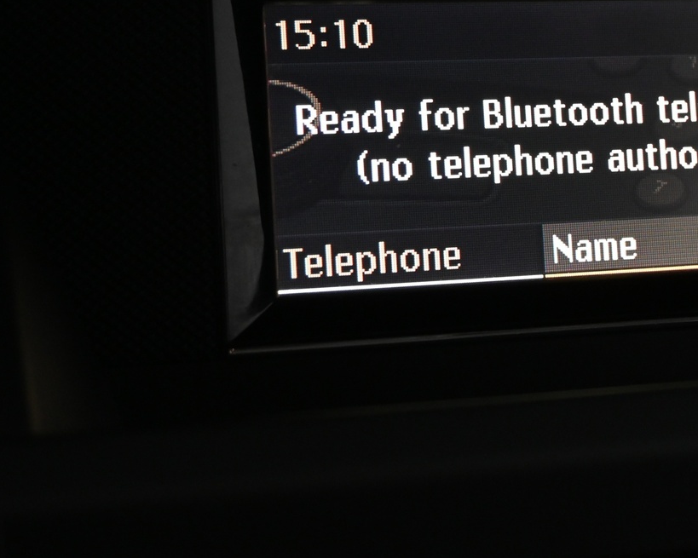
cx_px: 587
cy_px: 141
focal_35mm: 92
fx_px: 1899
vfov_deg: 16.6
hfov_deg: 20.5
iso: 1600
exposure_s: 1/50
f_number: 5
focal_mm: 33
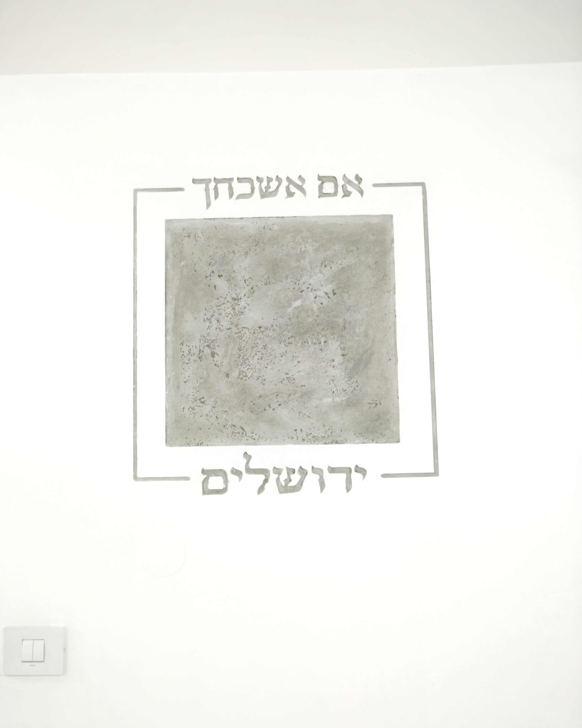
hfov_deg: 28.6
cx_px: 286
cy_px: 357
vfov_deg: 35.4
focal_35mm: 53
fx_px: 1141
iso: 2000
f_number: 1.9
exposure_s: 1/50
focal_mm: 7.1
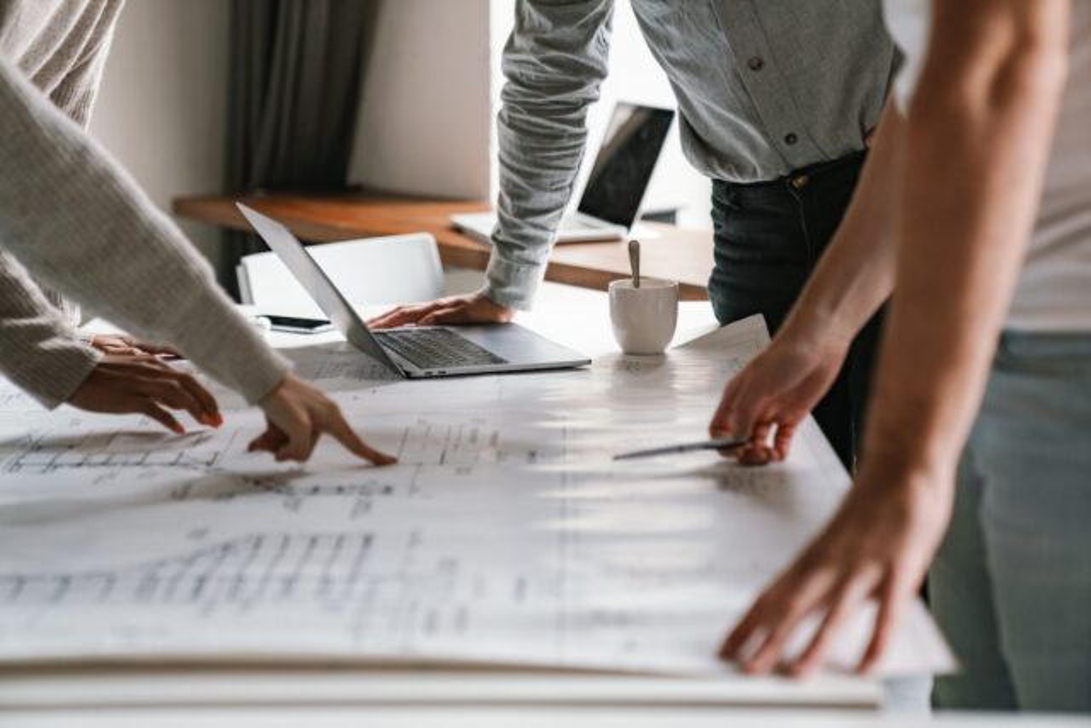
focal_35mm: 70
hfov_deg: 28.8
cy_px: 364
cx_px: 546
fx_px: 2122
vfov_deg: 19.5
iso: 1000
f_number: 2.8
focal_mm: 70
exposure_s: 1/125
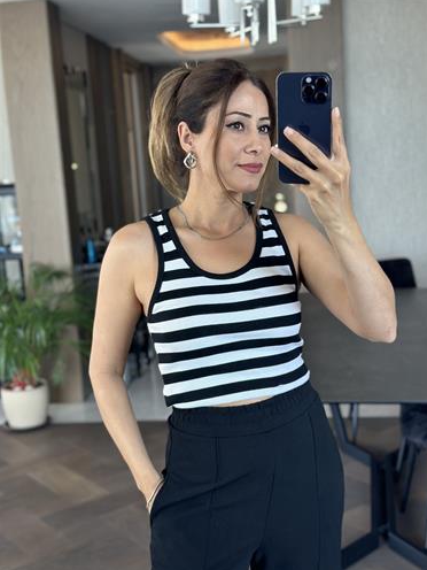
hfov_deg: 29.7
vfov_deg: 38.9
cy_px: 286
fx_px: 806
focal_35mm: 49
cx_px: 217
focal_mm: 6.86
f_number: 1.78
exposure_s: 1/86
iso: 125
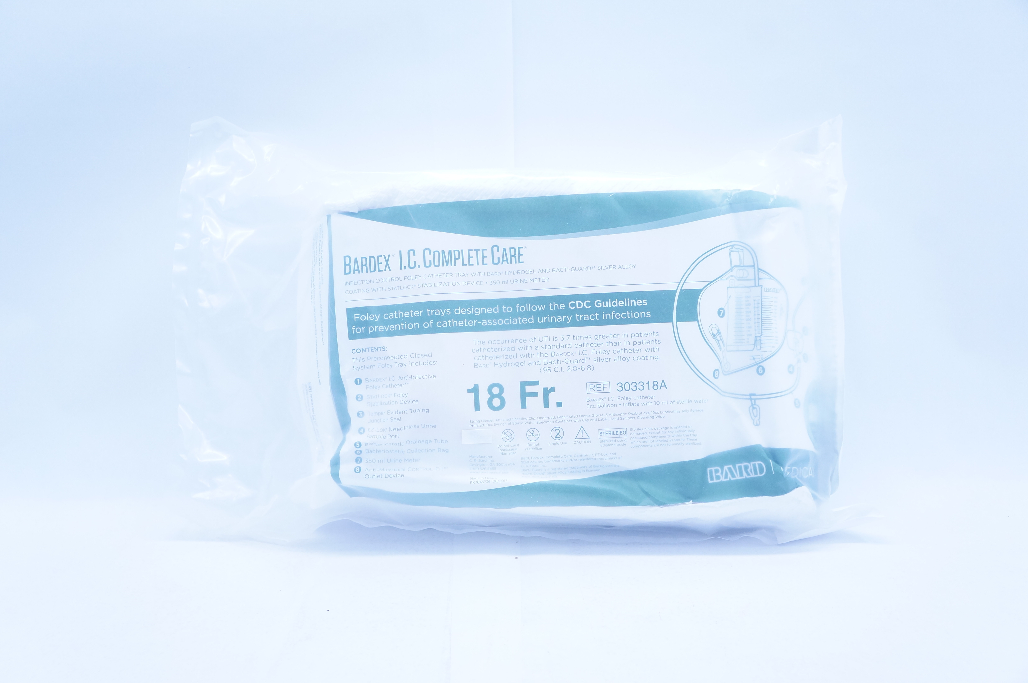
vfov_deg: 41.6
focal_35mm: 32
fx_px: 899
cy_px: 342
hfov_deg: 59.5
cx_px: 514
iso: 800
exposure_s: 1/160
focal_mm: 21
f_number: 5
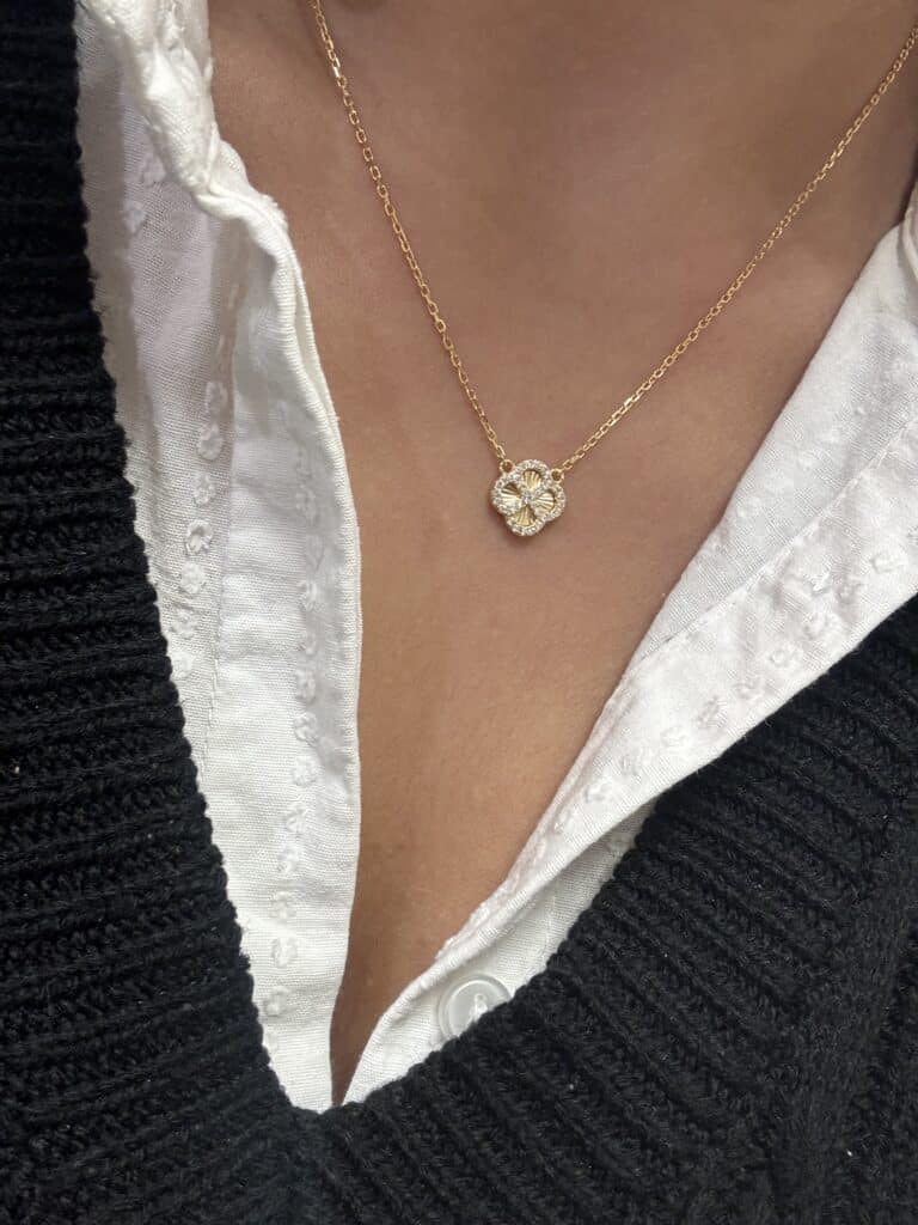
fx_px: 1061
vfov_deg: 60.0
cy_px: 612
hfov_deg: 46.8
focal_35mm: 30
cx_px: 459
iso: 80
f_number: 1.9
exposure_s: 1/50
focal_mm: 2.69
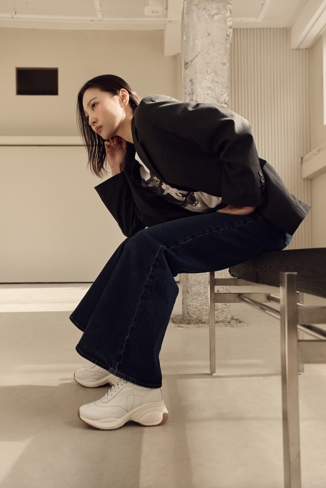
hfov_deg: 36.9
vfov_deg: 53.1
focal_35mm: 36
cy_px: 244
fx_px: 489
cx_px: 163
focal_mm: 36
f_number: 5.6
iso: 125
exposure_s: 1/125
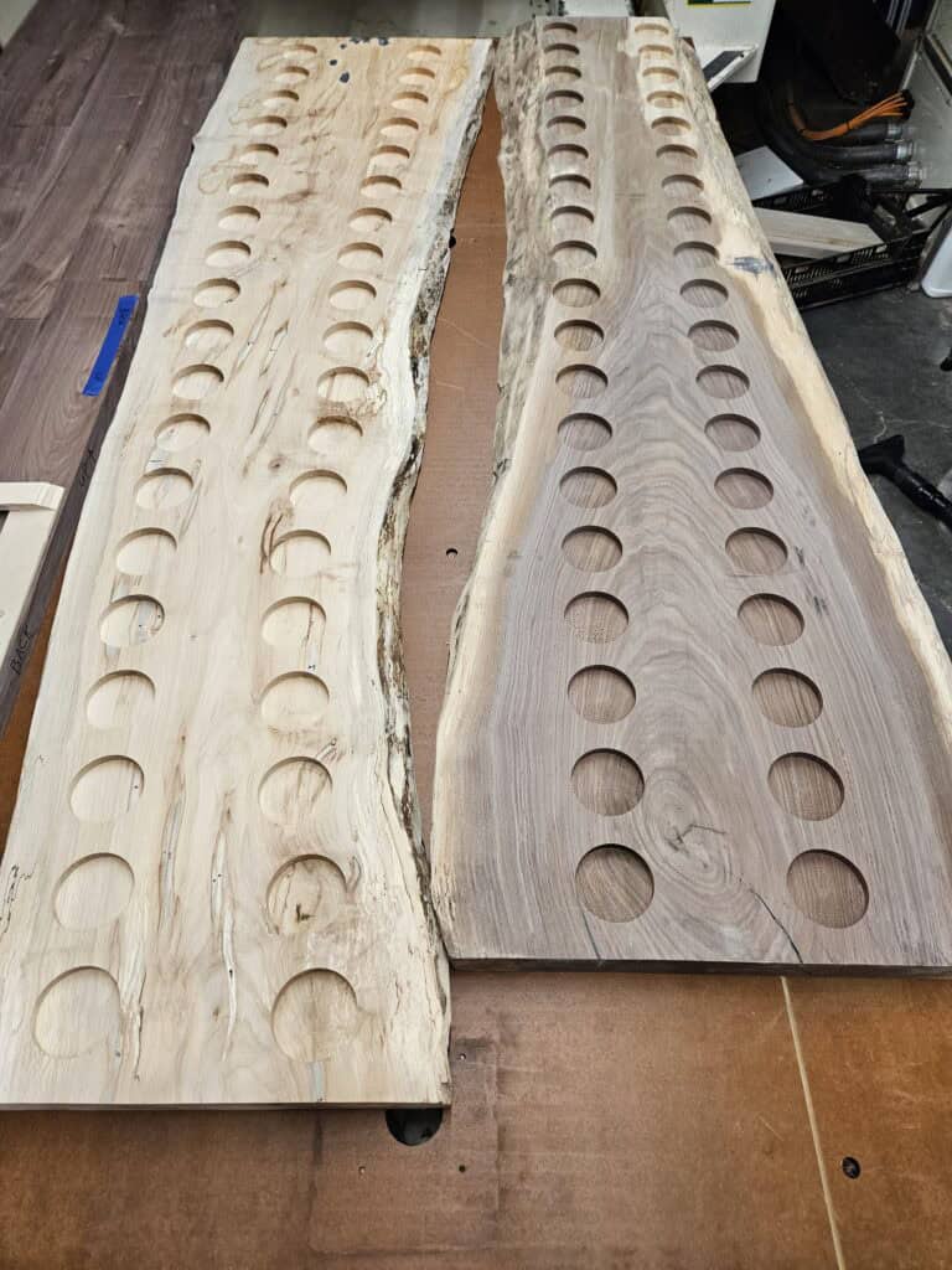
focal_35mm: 23
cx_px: 476
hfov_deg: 58.9
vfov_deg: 73.9
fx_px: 843
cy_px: 635
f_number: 1.8
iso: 200
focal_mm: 5.4
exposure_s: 1/120
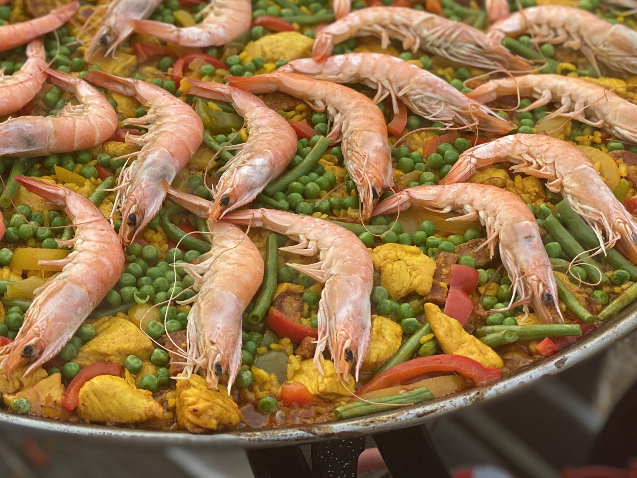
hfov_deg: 21.8
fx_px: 1638
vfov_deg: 16.5
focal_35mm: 89
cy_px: 86
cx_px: 164
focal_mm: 6
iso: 25
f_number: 2
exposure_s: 1/122
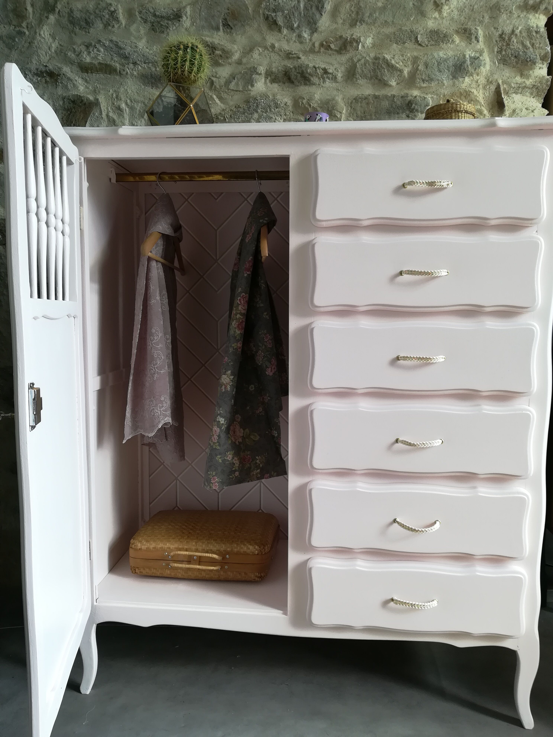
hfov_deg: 53.1
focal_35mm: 26
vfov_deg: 67.3
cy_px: 368
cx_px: 276
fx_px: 554
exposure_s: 1/33.3
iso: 64
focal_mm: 3.83
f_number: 2.2
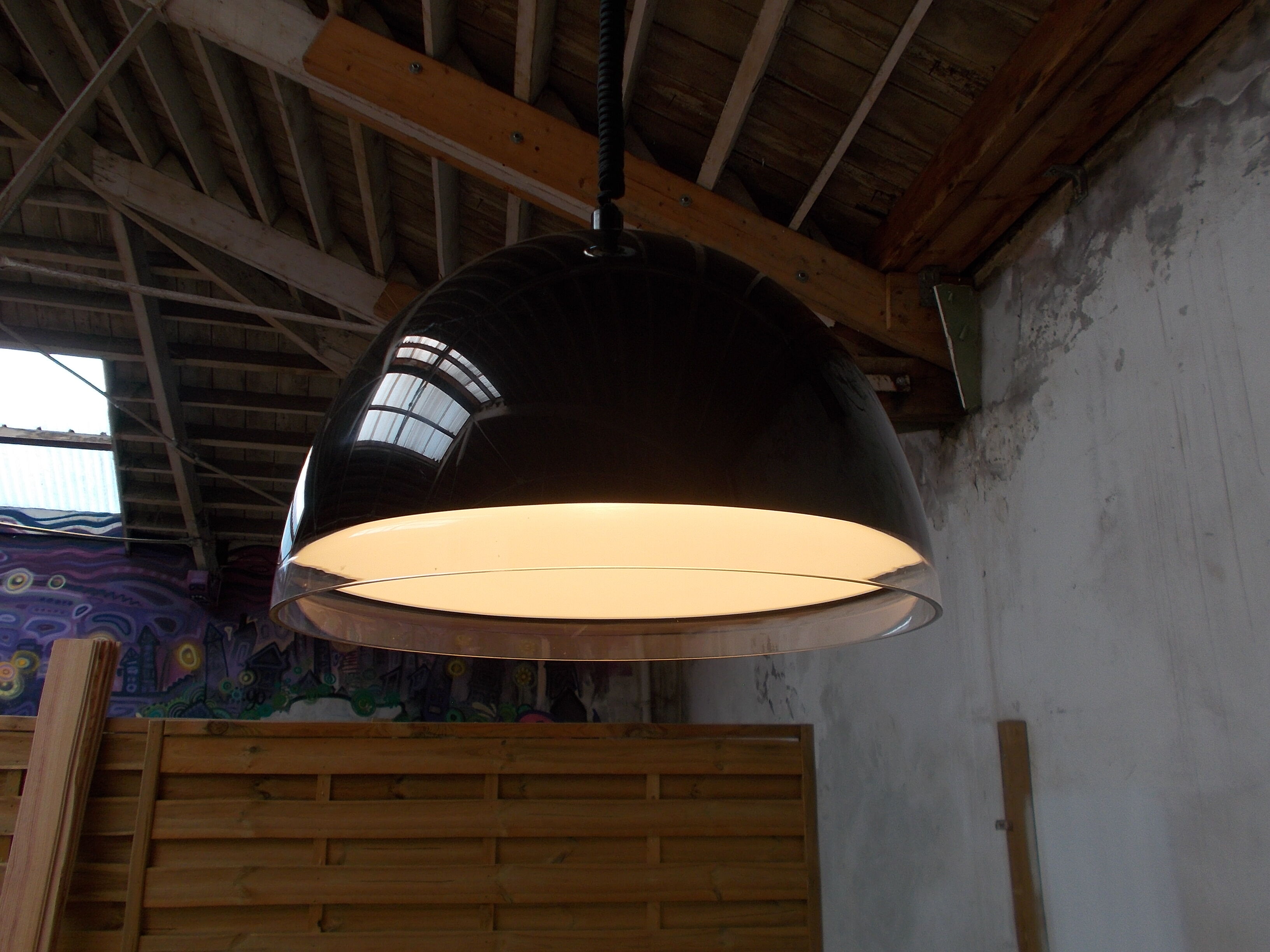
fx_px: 1101
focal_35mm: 30
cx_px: 635
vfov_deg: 46.8
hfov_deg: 60.0
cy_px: 476
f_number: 3.4
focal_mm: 5.3
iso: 80
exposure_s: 1/80
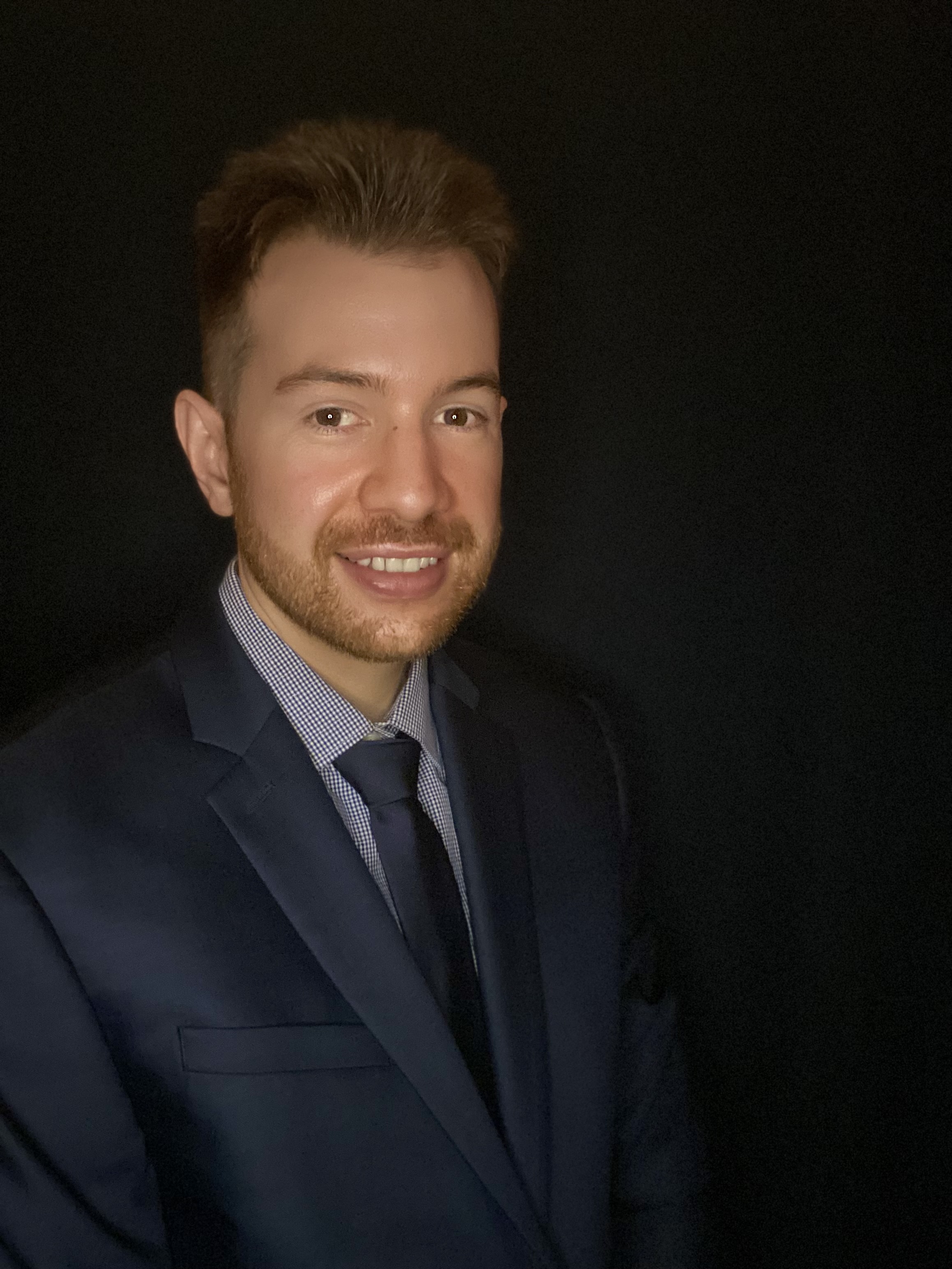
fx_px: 1100
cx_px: 476
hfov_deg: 46.8
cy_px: 634
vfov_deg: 60.0
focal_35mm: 30
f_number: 2.2
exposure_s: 1/25
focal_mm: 2.71
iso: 800
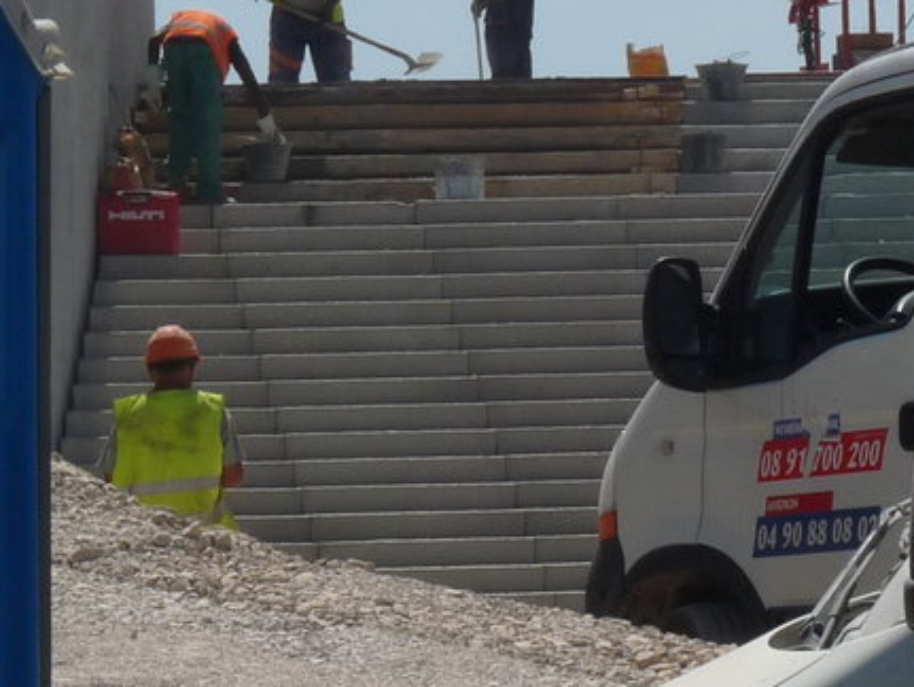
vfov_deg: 3.6
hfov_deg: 4.8
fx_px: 10782
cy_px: 47
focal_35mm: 408
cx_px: 876
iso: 100
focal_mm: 22.3
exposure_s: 1/500
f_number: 8
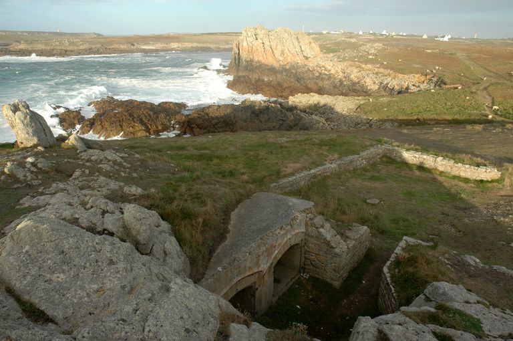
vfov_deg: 47.8
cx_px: 256
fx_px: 384
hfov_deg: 67.4
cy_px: 170
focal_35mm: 27
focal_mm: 18
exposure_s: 1/200
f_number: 7.1
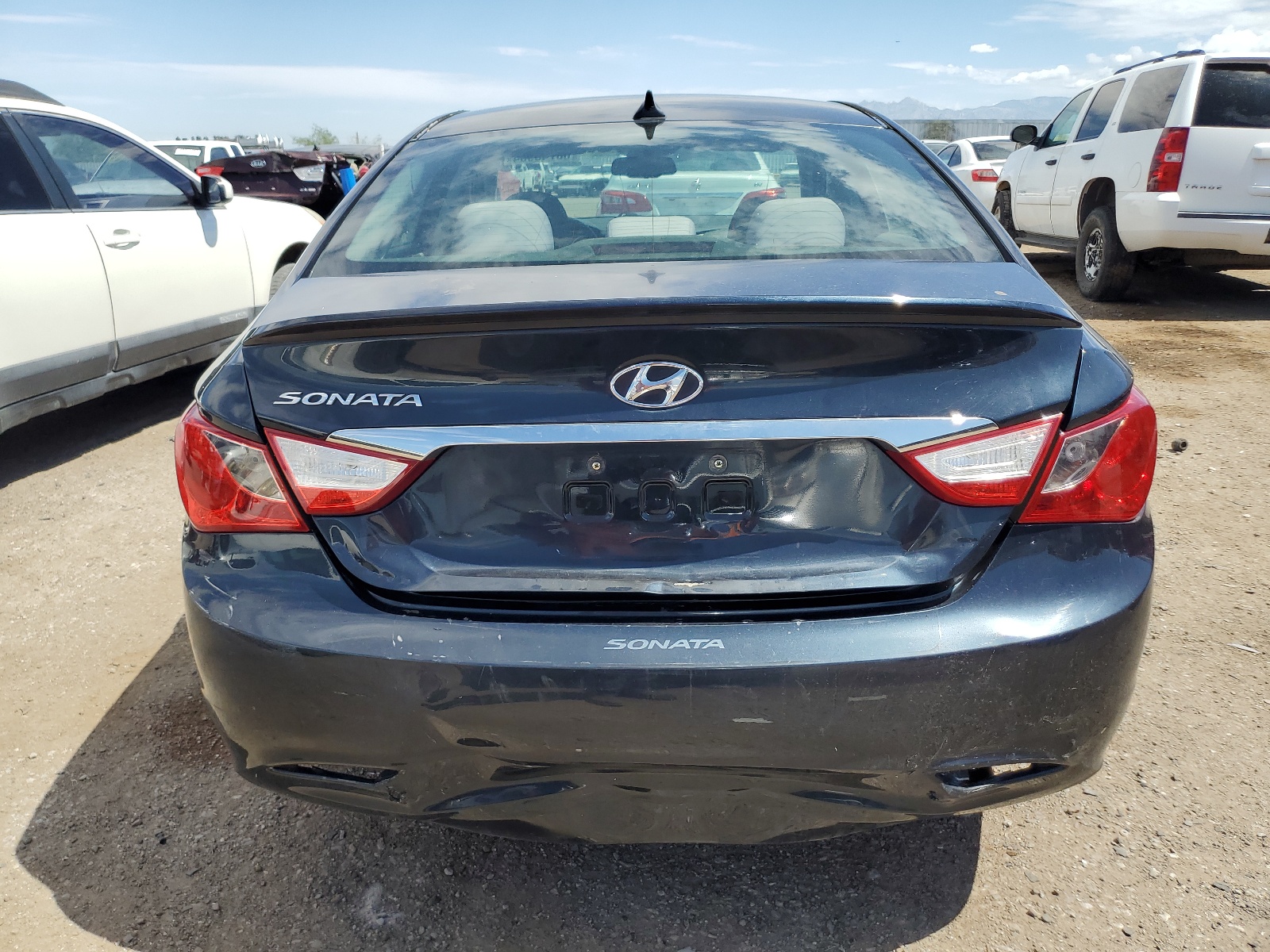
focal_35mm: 26
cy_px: 476
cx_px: 635
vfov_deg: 53.1
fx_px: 954
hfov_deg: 67.3
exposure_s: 1/2500
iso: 50
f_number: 1.5
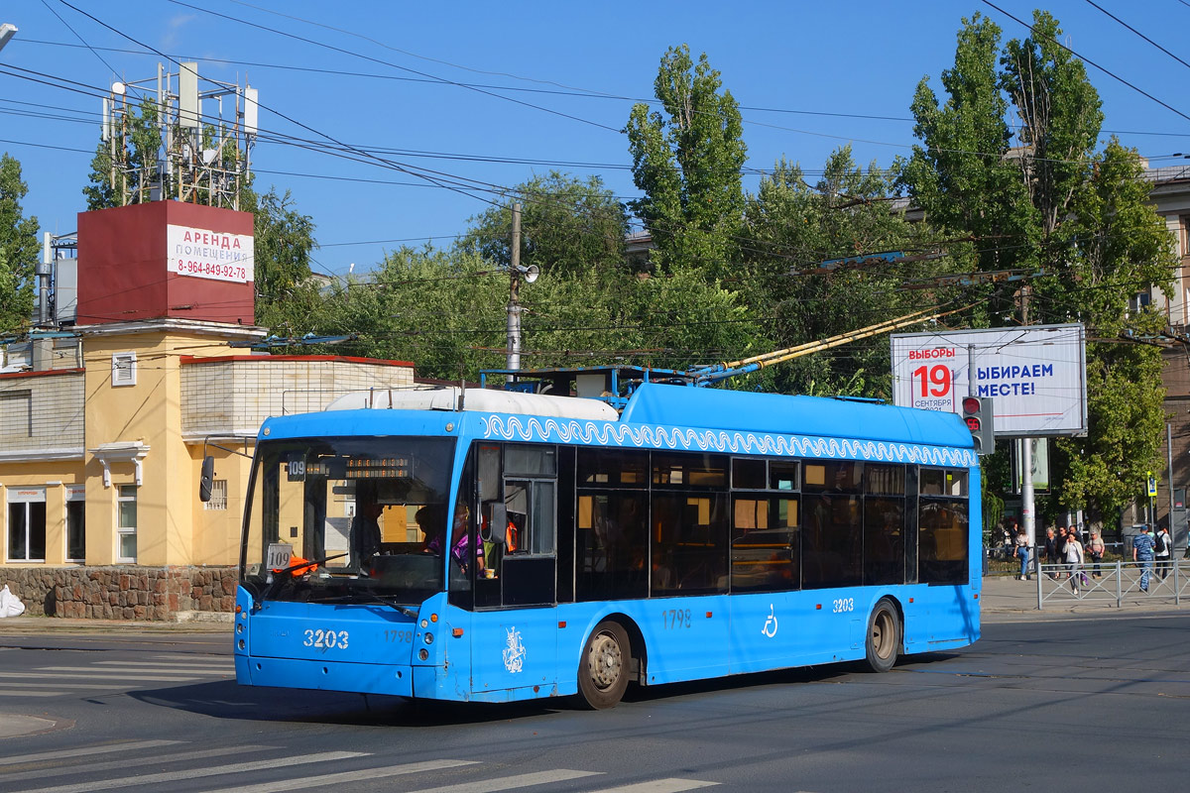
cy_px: 396
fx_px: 1653
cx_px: 595
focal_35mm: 50
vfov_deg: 27.0
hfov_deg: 39.6
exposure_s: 1/500
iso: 125
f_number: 6.3
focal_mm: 18.45
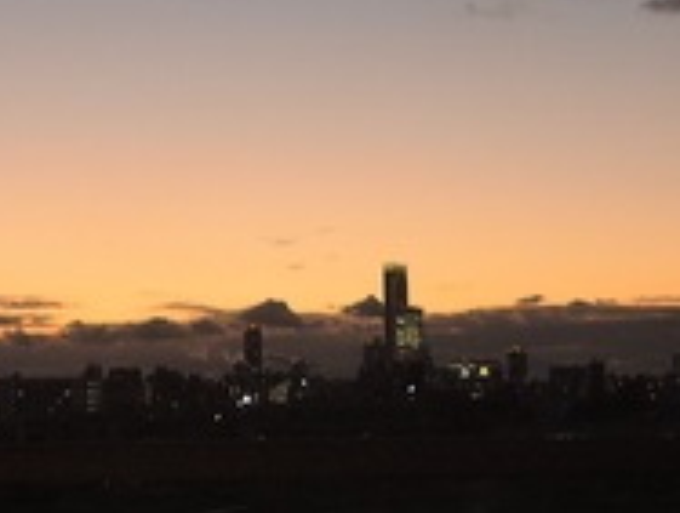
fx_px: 2382
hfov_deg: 15.8
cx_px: -60
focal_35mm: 121
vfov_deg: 12.3
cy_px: 195
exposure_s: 1/20
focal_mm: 8.6
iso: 400
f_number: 2.8
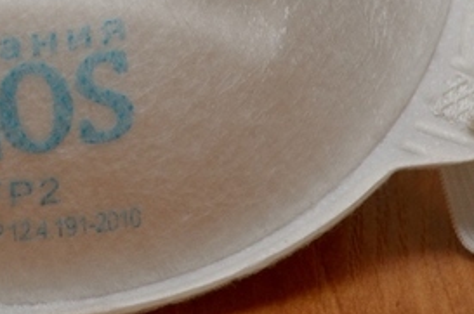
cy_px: -24
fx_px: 8675
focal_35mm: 660
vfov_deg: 2.1
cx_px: -2
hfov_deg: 3.1
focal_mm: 150
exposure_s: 1/60
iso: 400
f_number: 10
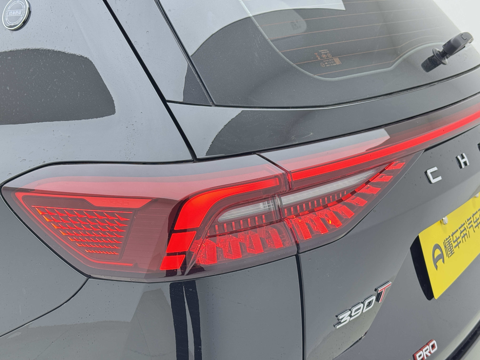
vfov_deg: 30.3
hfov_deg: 39.7
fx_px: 666
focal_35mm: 48
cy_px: 180
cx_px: 240
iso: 100
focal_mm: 6.76
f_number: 1.78
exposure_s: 1/100
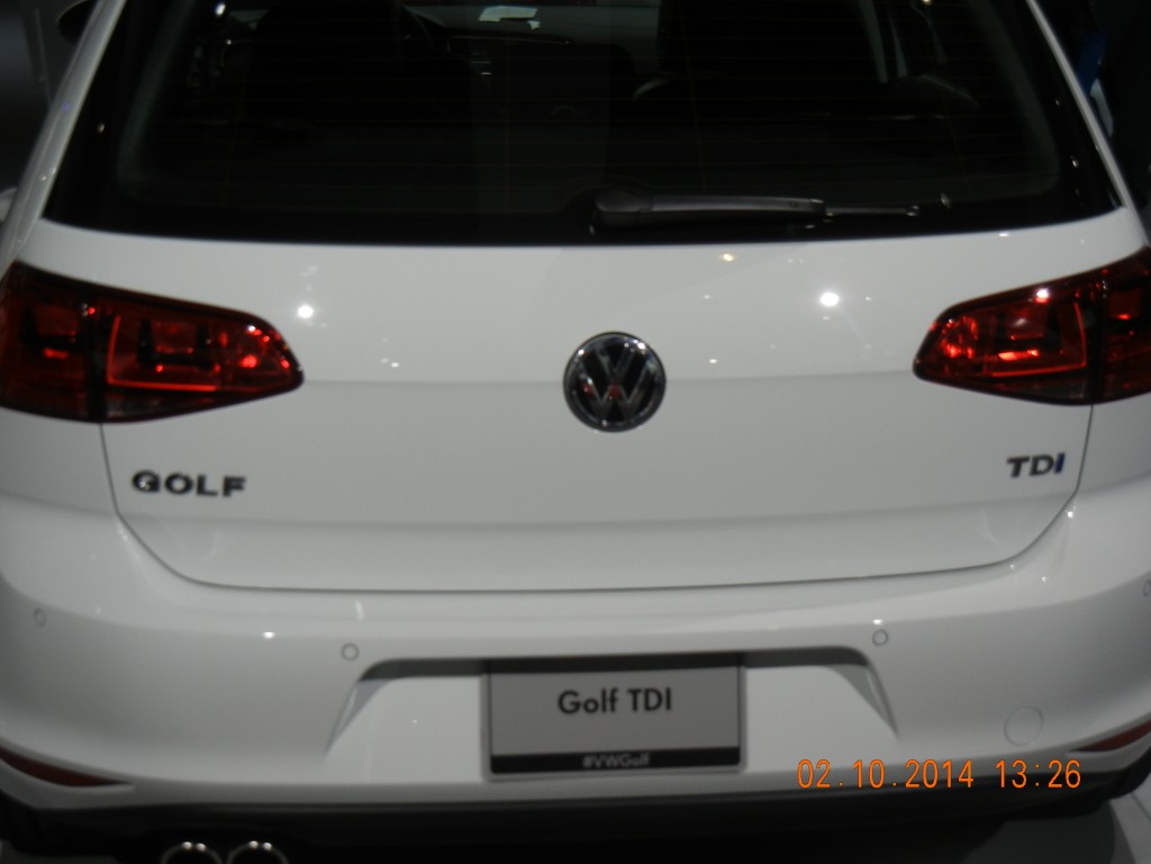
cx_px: 576
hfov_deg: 32.7
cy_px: 432
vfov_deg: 24.8
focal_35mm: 59
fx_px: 1962
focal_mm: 10.6
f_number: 4
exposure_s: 1/260
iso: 160
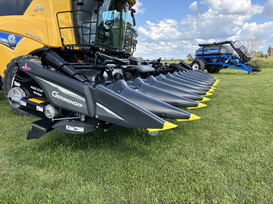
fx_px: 205
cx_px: 136
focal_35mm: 26
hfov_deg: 67.3
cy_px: 102
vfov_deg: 53.1
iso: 50
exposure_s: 1/943
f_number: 1.6
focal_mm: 5.96
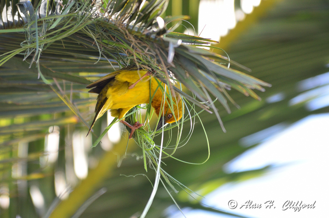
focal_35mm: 600
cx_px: 164
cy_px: 109
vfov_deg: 2.3
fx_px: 5470
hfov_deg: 3.4
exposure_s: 1/400
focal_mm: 400
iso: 640
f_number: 5.6
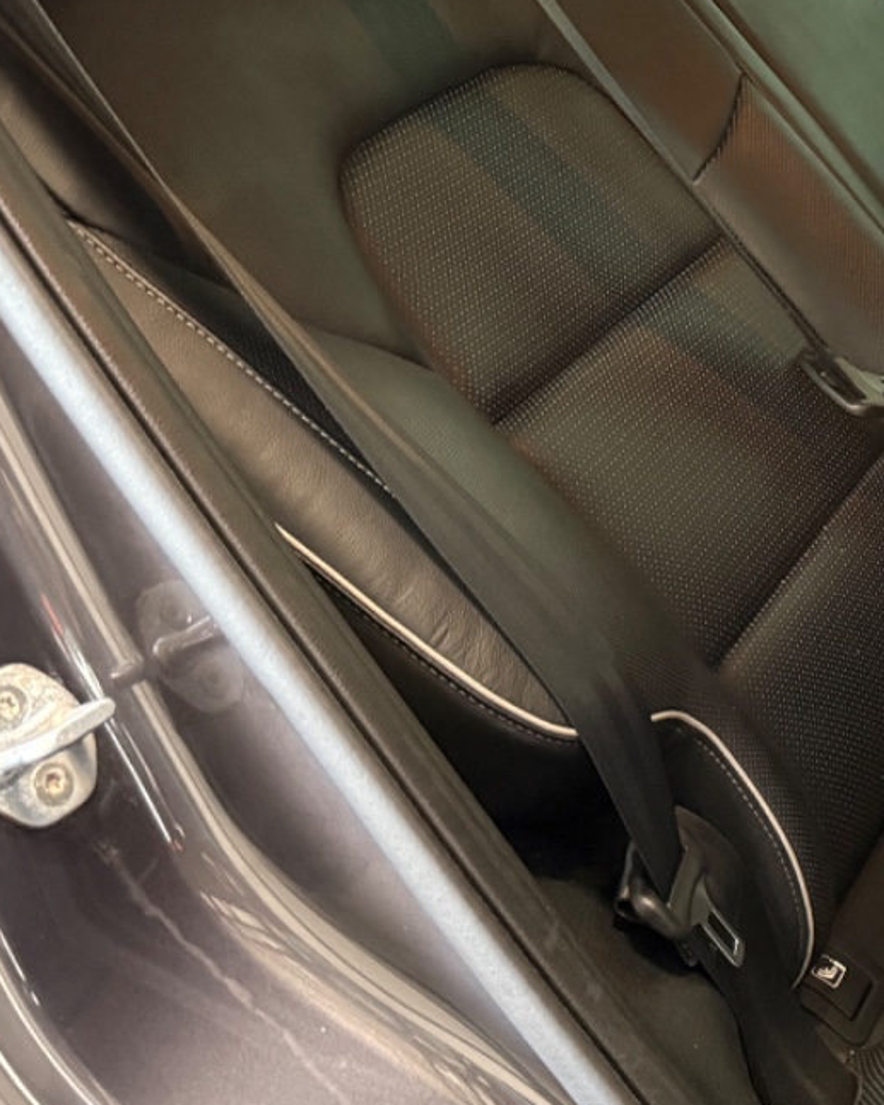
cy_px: 269
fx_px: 1896
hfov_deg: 22.8
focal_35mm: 58
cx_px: 1212
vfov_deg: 31.9
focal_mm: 6.76
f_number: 1.78
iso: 800
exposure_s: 1/33
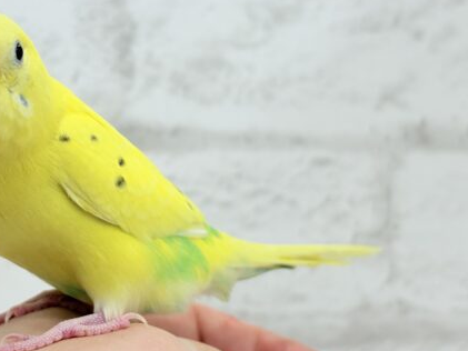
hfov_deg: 24.5
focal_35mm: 79
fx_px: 1068
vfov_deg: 18.7
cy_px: 148
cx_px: 130
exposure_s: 1/50
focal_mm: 5.96
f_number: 1.6
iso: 32
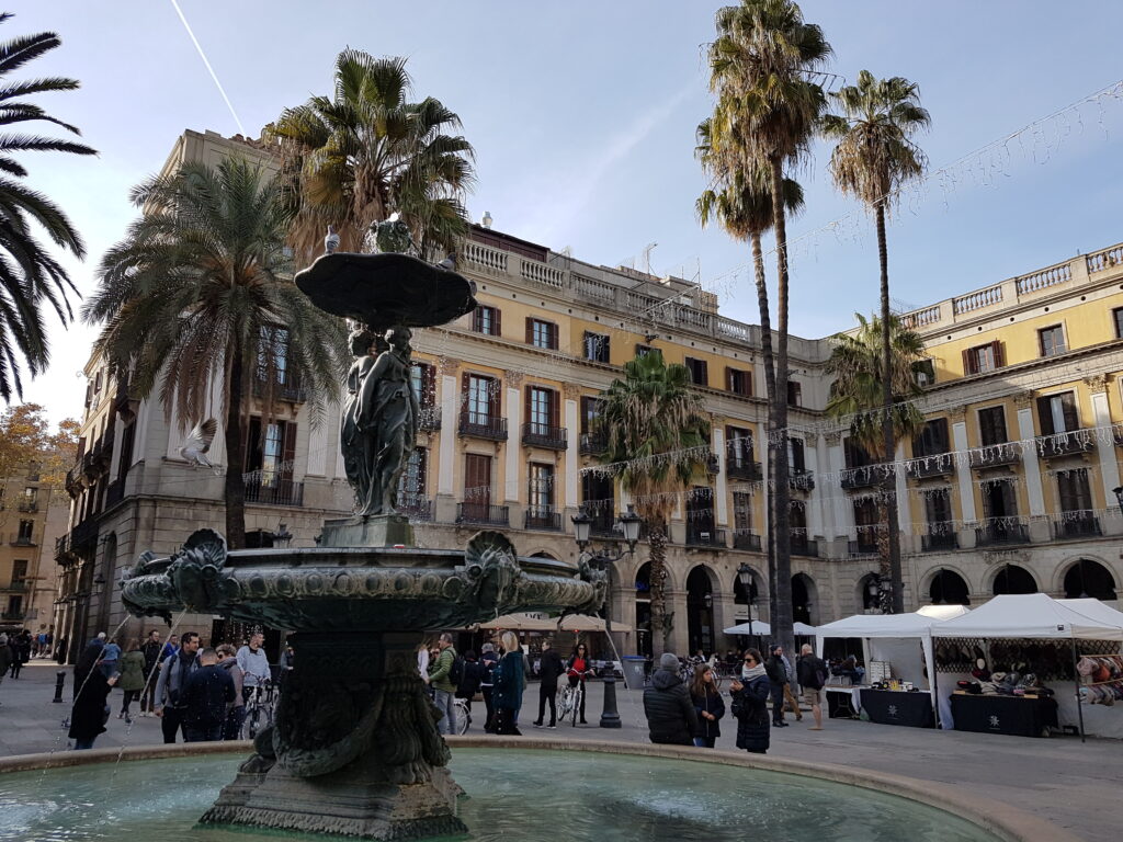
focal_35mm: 26
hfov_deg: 67.3
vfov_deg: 53.1
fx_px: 843
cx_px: 562
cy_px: 421
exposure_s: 1/1244
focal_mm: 4.2
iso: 40
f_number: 1.7
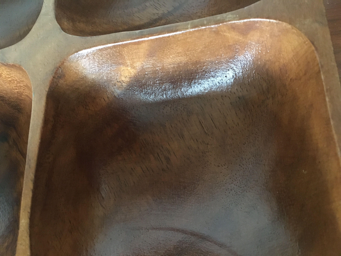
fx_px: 286
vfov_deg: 48.2
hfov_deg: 61.7
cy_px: 128
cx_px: 170
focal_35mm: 29
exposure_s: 1/17
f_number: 2.2
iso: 320
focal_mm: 4.15
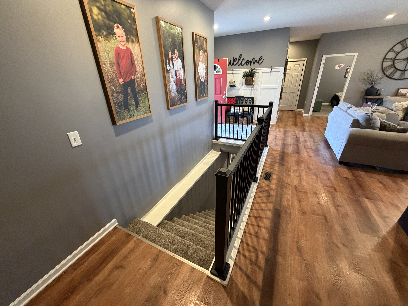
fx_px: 165
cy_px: 153
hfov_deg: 102.1
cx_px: 204
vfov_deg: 85.7
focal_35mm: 14
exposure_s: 1/60
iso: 640
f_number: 2.2
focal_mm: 2.22
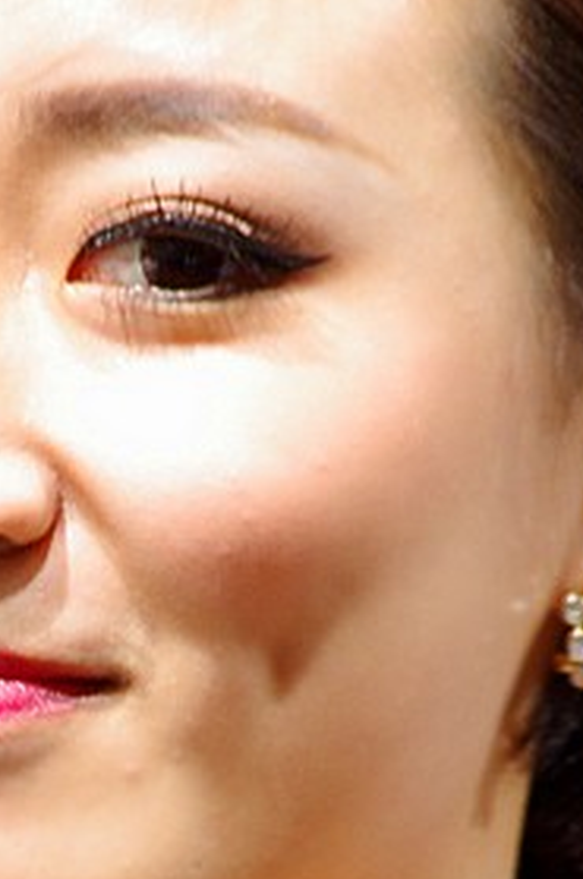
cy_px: 1081
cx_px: -126
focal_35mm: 971
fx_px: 23674
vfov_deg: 2.1
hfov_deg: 1.4
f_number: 4.5
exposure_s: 1/100
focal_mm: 150
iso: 400
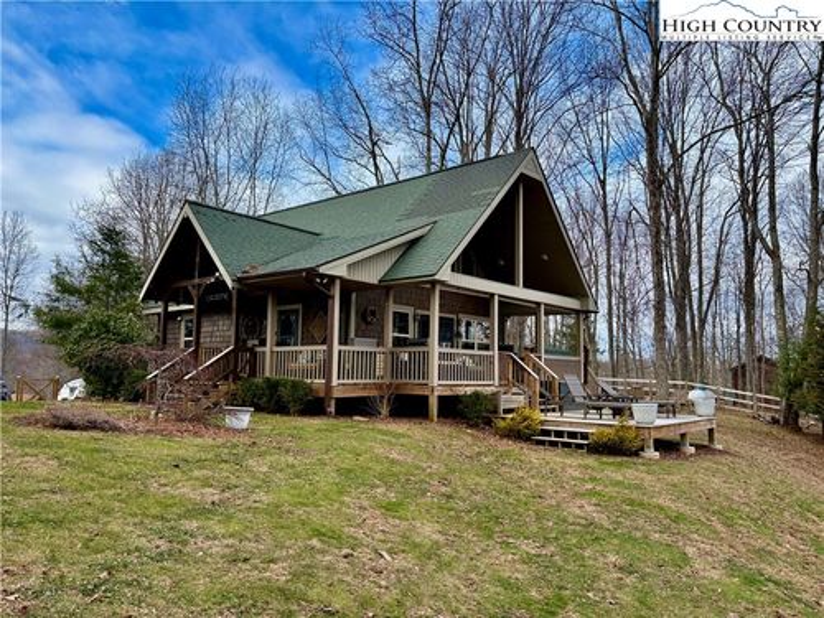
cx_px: 412
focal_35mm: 26
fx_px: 619
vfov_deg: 53.1
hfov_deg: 67.3
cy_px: 309
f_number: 1.6
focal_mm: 5.96
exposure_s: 1/920
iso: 50
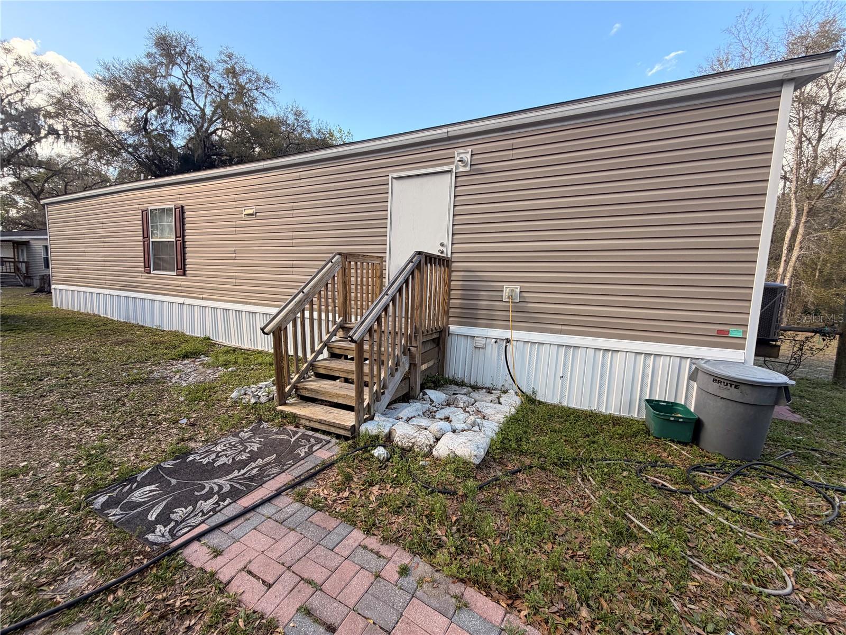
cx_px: 423
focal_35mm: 14
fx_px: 342
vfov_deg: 85.7
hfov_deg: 102.1
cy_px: 318
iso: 40
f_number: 2.2
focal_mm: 2.22
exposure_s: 1/213
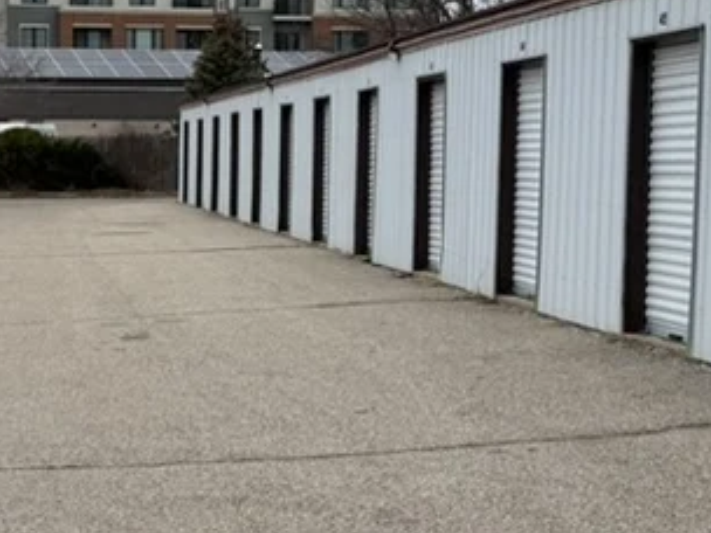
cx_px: 63
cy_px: 262
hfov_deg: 24.0
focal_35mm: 79
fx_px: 1623
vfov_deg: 18.7
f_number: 1.78
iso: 80
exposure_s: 1/2833
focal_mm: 6.76
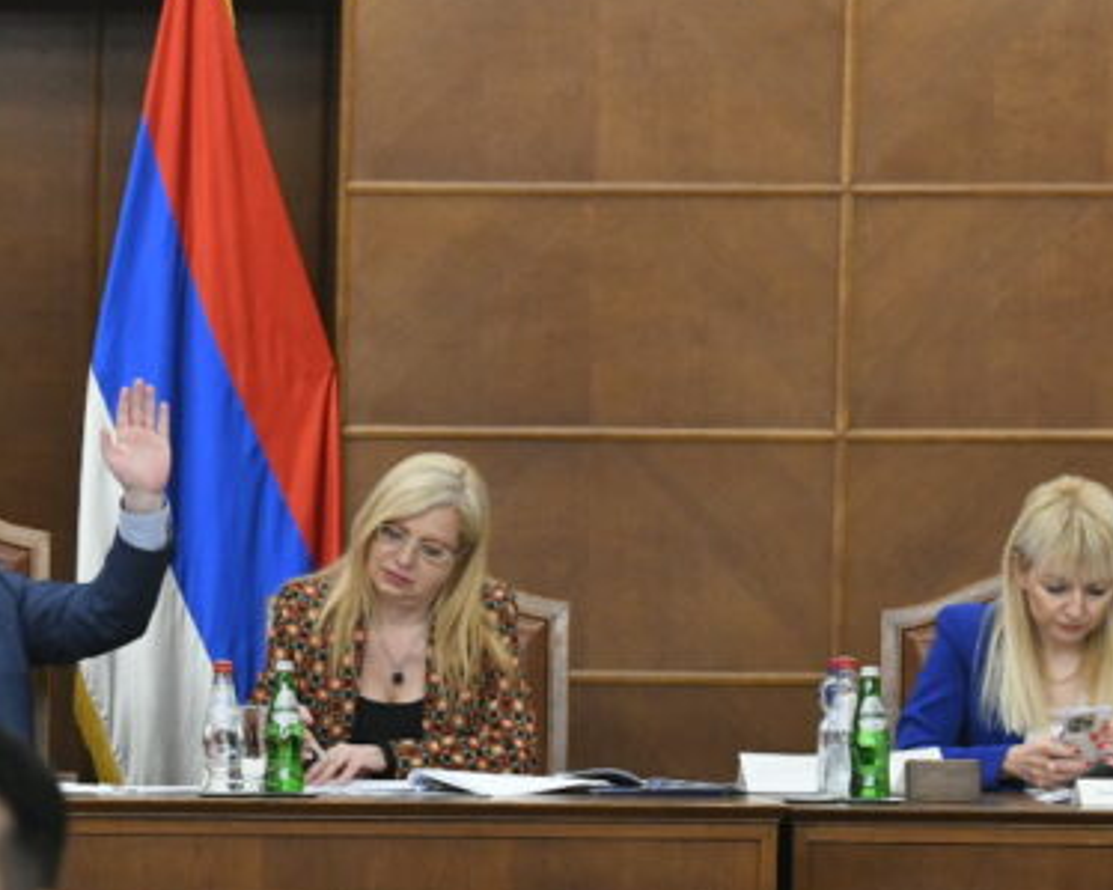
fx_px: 11427
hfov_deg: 5.6
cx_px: -196
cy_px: 856
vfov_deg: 4.5
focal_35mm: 347
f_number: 5.6
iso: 4000
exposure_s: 1/250
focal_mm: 135
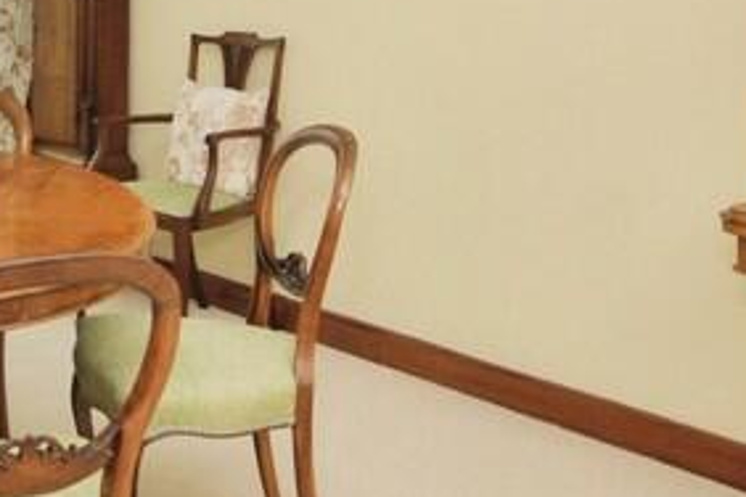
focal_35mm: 60
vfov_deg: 21.7
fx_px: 1239
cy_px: -28
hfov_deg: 30.1
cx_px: -71
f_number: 5
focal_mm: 11
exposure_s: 1/60
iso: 200
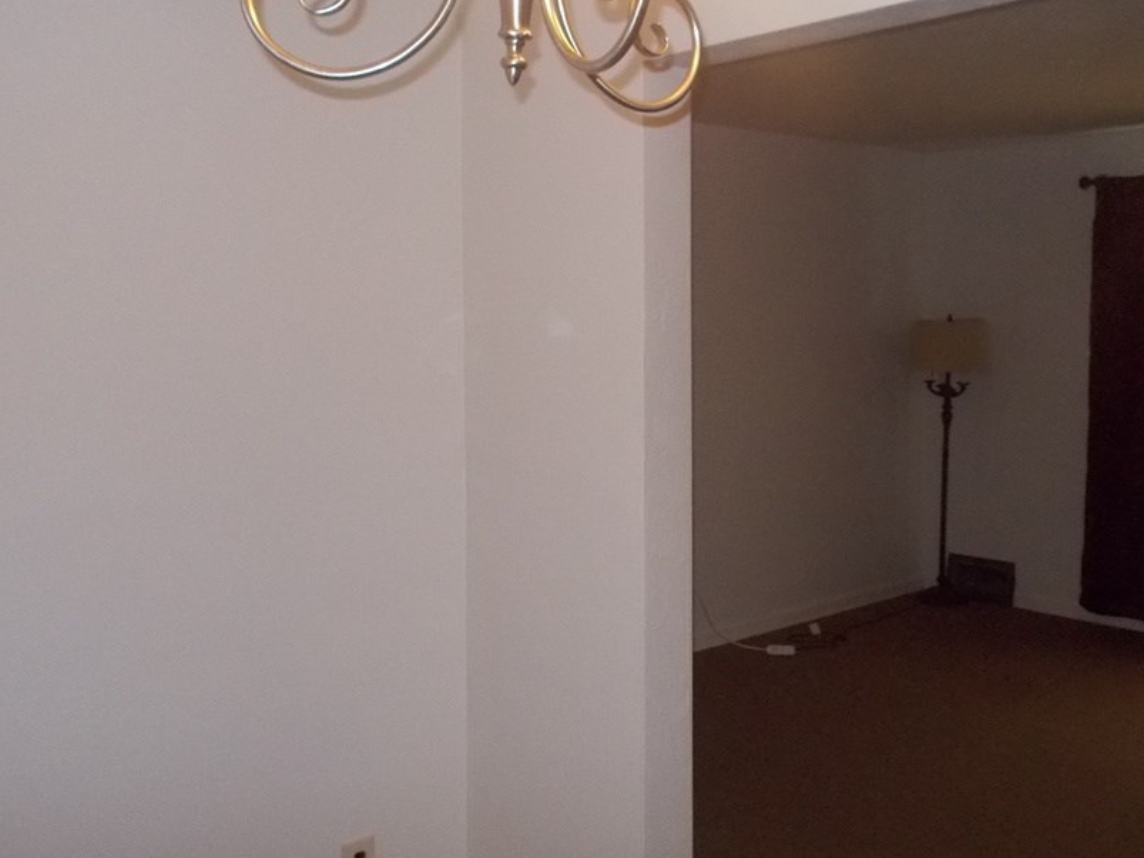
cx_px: 671
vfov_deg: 38.6
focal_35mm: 37
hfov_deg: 49.9
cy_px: 368
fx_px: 1223
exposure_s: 1/30
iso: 500
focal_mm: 4.1
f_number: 3.3
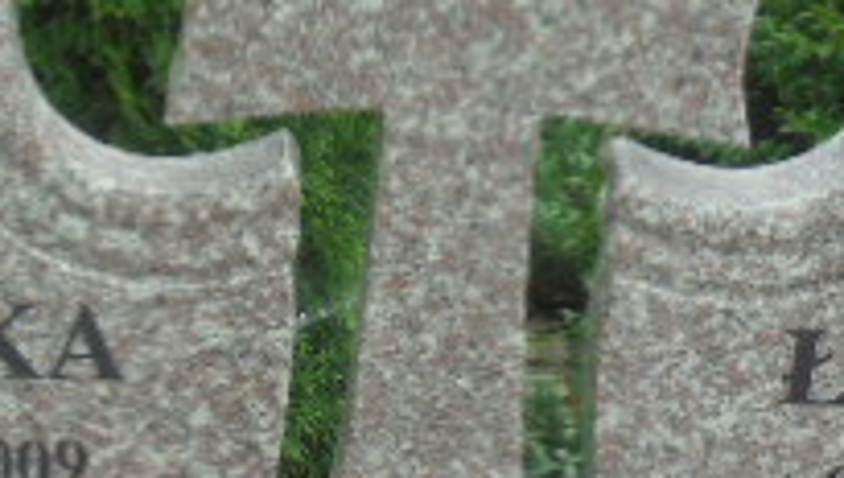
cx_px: 366
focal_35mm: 129
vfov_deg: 9.4
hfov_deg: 16.6
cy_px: 330
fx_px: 2891
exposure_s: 1/125
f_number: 4.2
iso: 100
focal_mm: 6.9
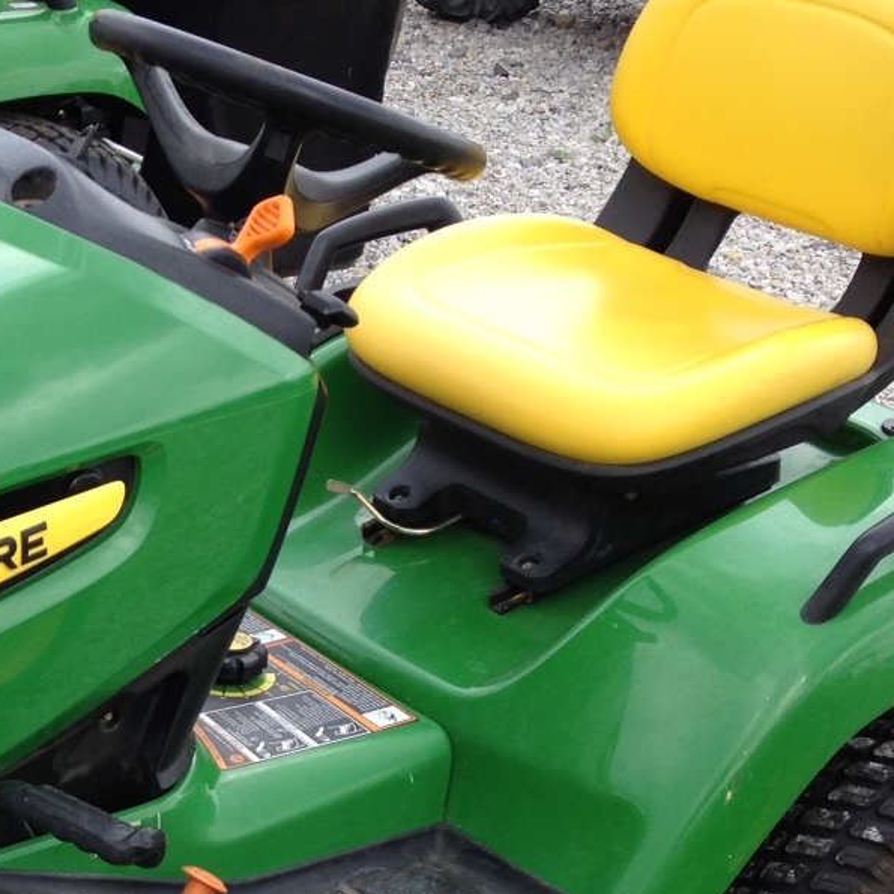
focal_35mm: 80
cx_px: 53
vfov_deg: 21.0
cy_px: 859
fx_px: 2338
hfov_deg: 21.1
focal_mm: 4.12
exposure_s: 1/315
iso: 50
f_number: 2.4
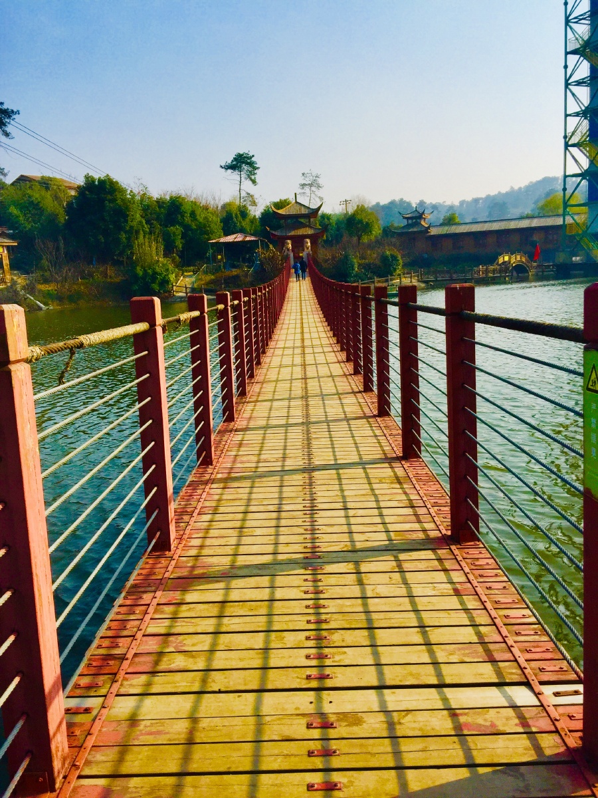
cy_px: 399
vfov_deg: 61.7
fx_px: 668
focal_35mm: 29
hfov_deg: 48.2
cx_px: 299
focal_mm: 4.15
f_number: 2.2
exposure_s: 1/2825
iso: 32
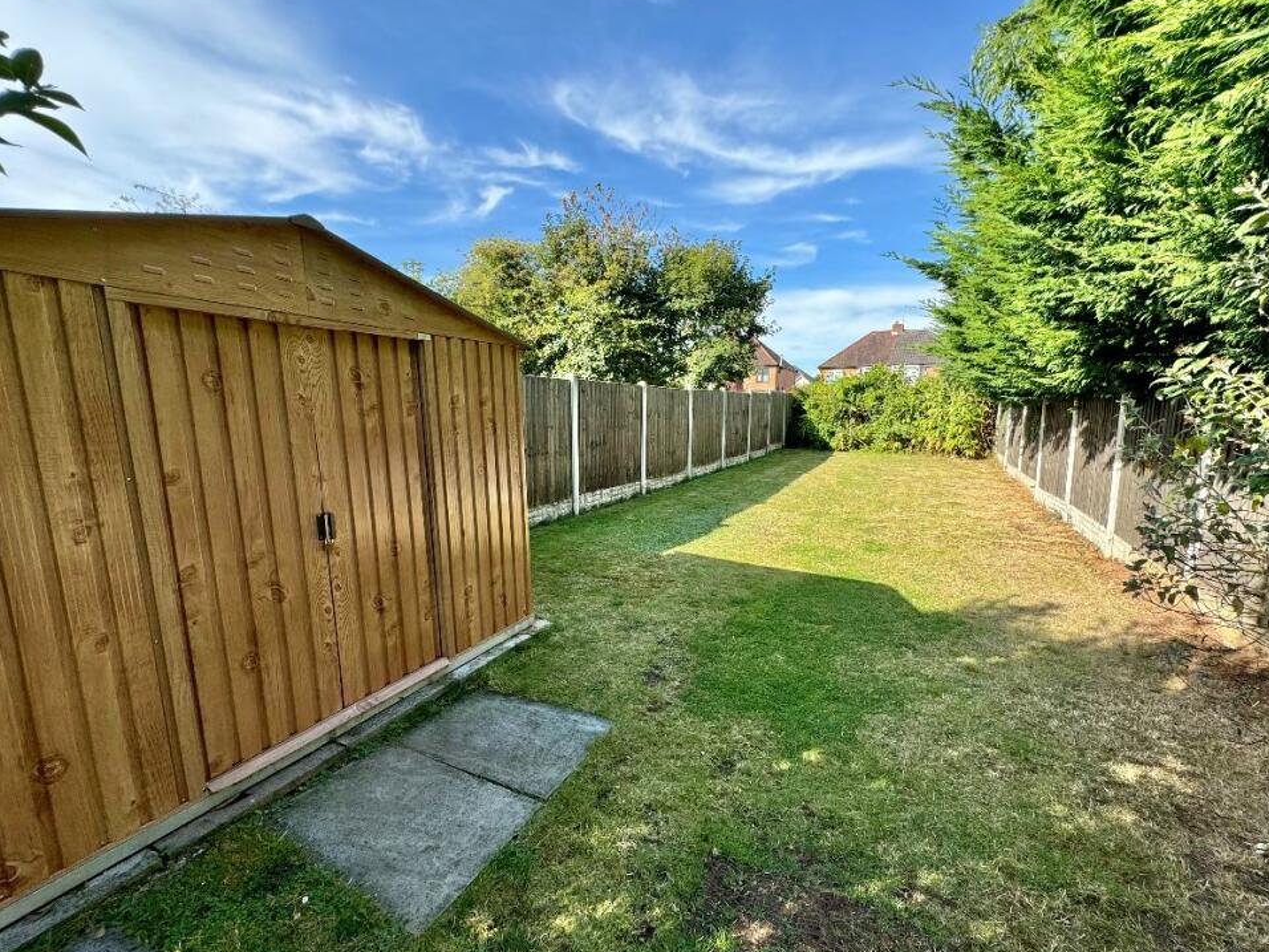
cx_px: 657
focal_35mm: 15
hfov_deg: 98.1
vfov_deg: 81.7
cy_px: 495
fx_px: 550
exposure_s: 1/544
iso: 40
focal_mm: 2.22
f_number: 2.2
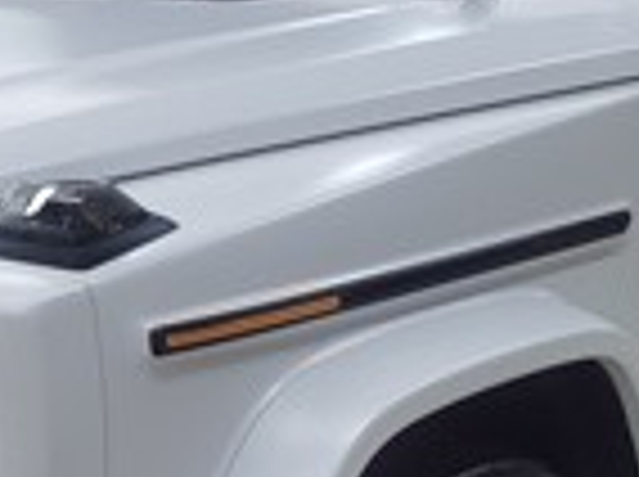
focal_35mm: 127
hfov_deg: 15.5
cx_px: 216
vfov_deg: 11.6
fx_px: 2340
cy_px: 286
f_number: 1.8
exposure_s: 1/120
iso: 80
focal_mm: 5.58
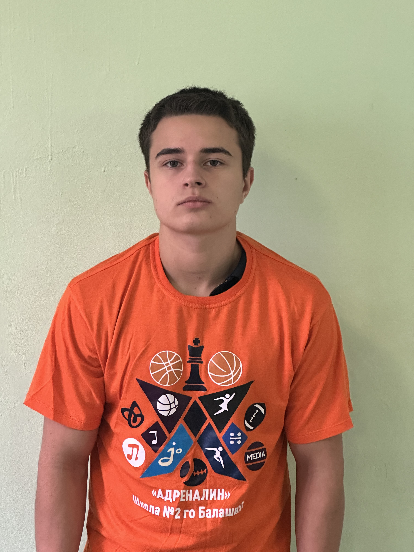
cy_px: 276
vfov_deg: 25.3
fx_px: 1228
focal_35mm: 77
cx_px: 207
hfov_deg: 19.1
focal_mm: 9
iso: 640
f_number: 2.8
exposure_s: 1/50
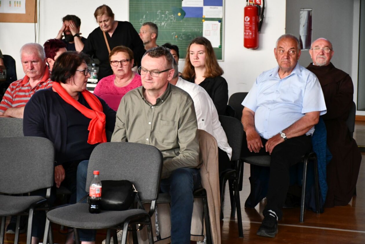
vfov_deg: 12.2
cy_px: 122
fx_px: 1135
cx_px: 182
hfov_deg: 18.3
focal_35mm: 112
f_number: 5
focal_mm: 75
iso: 3200
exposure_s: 1/100
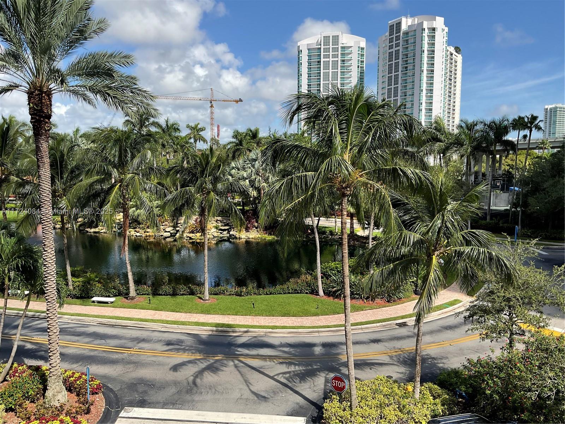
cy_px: 212
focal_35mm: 29
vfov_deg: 48.2
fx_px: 473
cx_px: 282
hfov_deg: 61.7
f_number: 1.8
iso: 16
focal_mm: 3
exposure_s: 1/1577
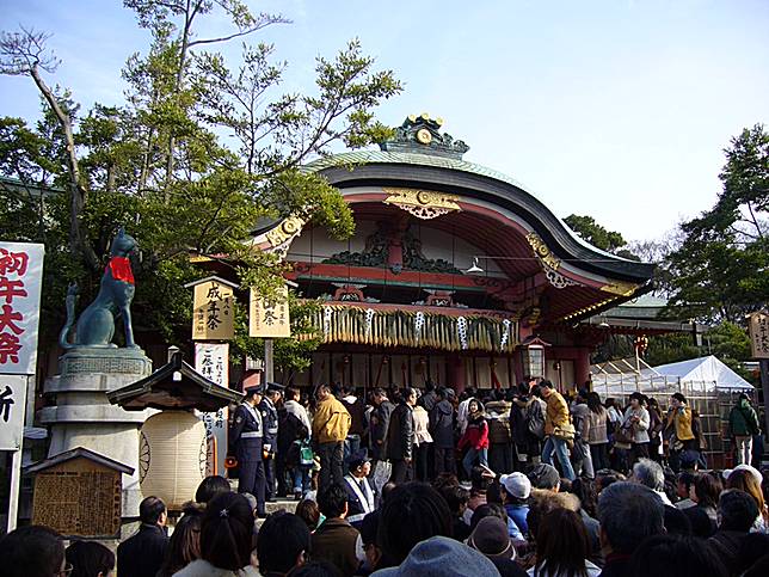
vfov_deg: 40.7
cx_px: 384
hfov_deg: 52.6
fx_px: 778
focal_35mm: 35
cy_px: 288
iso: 80
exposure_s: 1/640
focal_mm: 5.8
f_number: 2.8
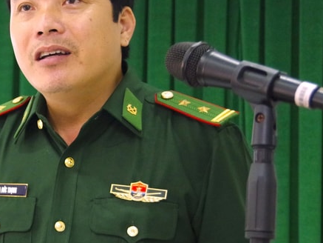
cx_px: 3
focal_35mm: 107
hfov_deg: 17.9
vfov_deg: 13.8
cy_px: 114
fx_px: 999
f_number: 4.5
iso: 3200
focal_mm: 36
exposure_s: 1/100
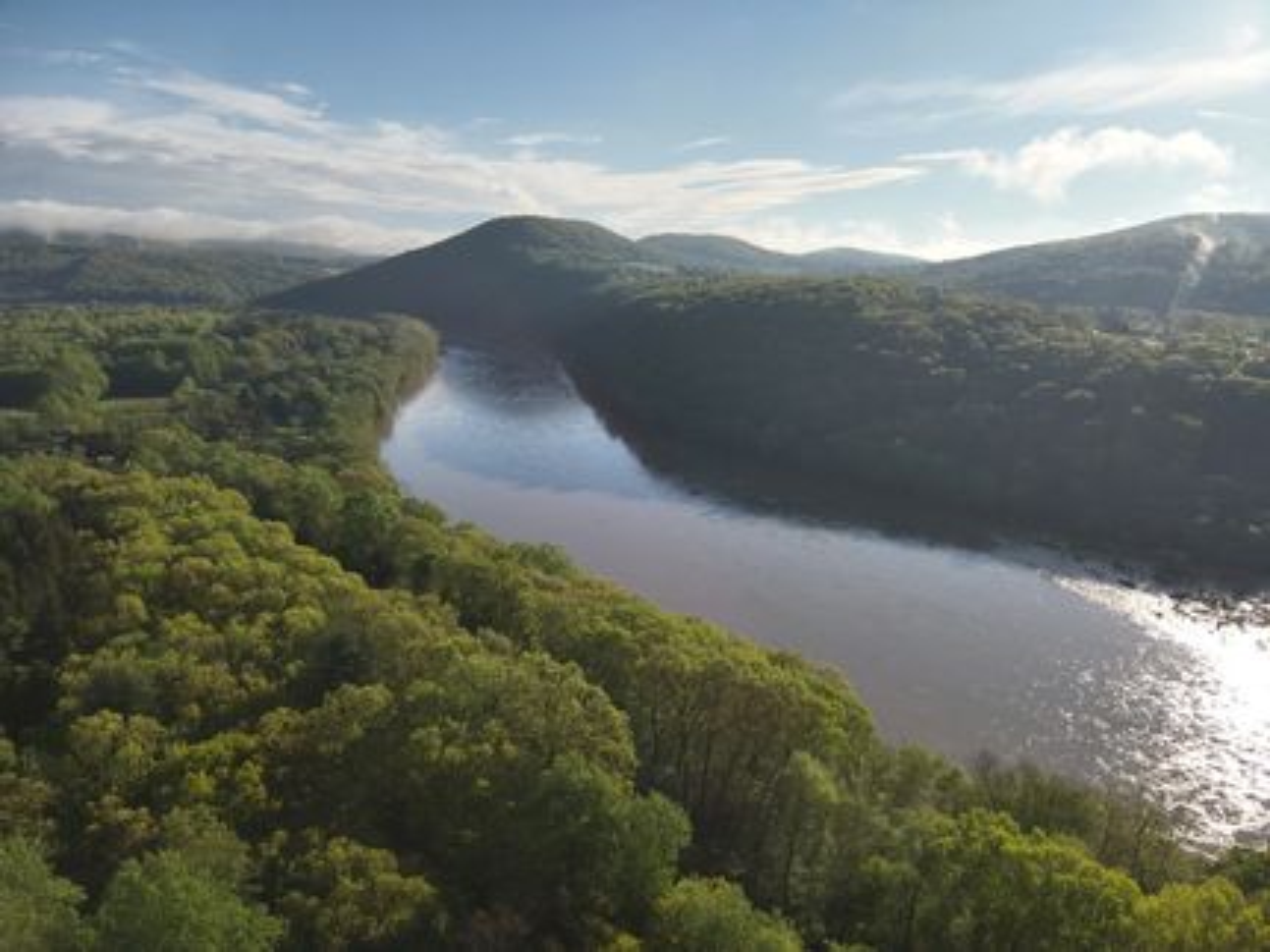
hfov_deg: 71.6
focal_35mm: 24
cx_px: 635
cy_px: 476
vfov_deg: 56.8
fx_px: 880
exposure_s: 1/2000
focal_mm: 4.4
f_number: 2.8
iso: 100
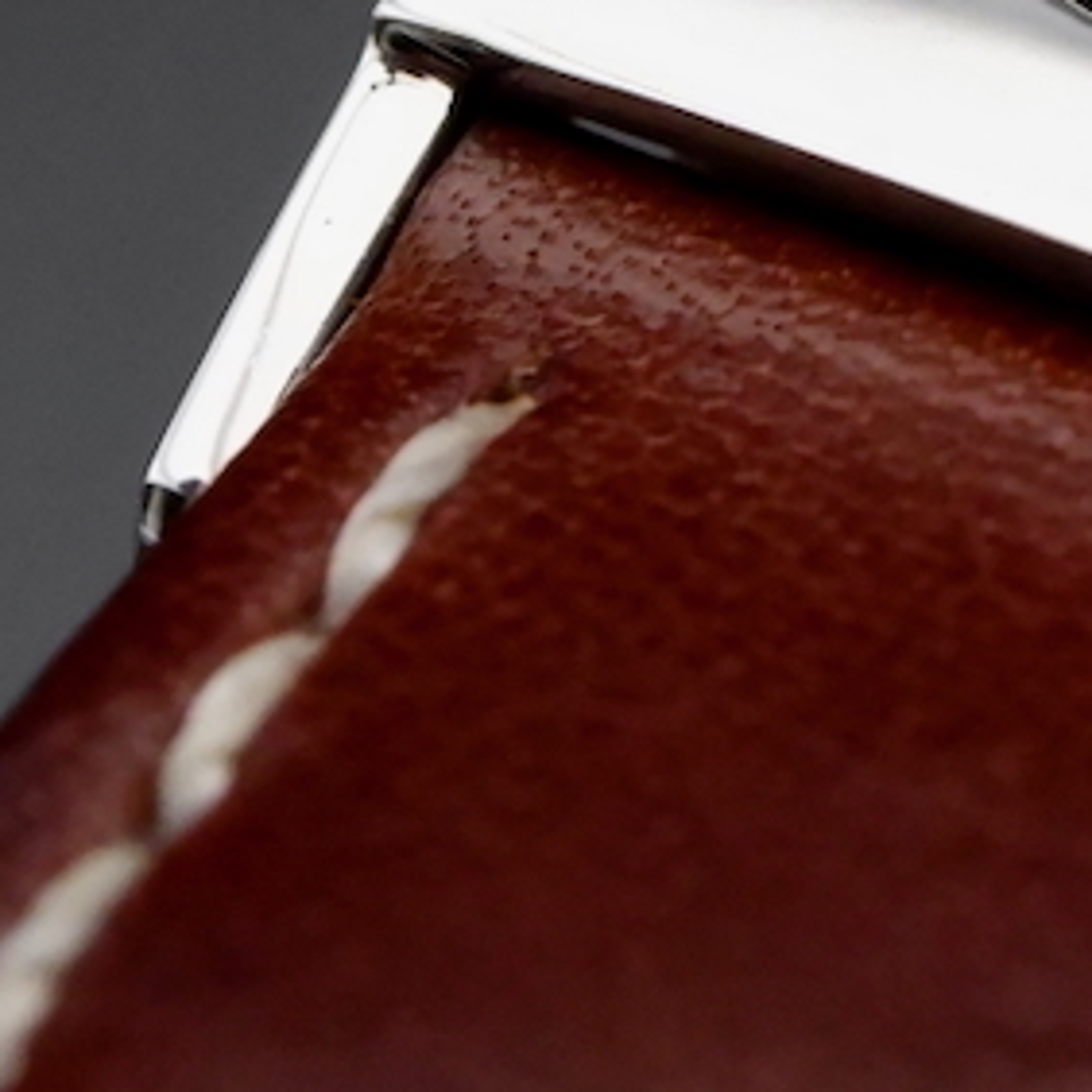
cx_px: 662
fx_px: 5996
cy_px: 153
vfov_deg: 10.4
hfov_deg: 10.4
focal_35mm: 168
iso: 6400
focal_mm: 27.7
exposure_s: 1/4000
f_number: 6.4
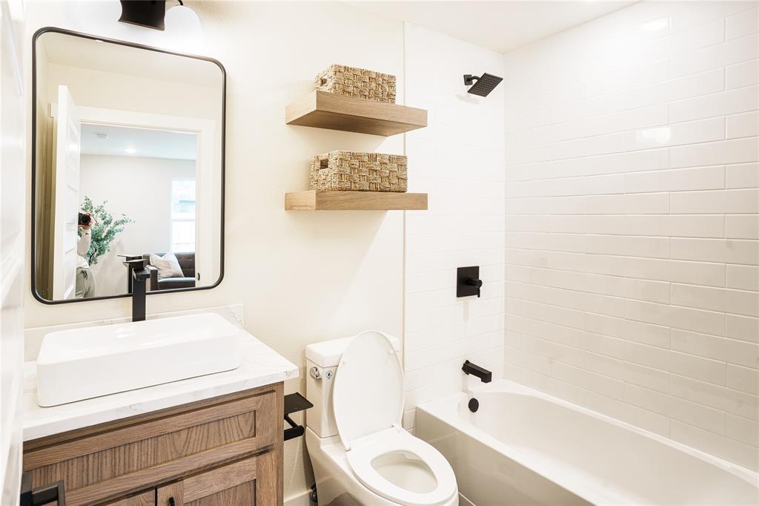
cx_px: 380
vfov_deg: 61.9
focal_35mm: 20
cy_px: 253
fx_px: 422
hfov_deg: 84.0
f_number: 8
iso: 320
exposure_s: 1/5
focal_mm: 20
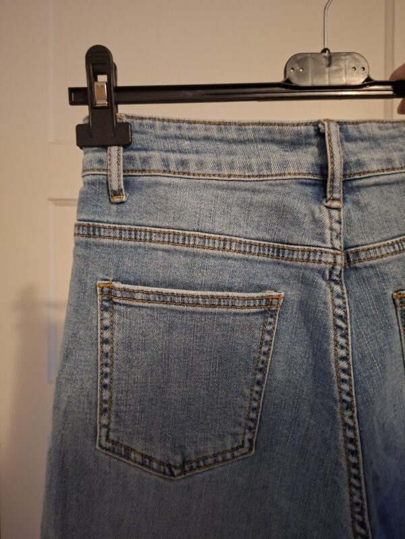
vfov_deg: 73.9
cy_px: 270
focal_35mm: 23
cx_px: 202
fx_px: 359
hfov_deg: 58.9
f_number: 1.8
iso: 1000
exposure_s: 1/20
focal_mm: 5.54
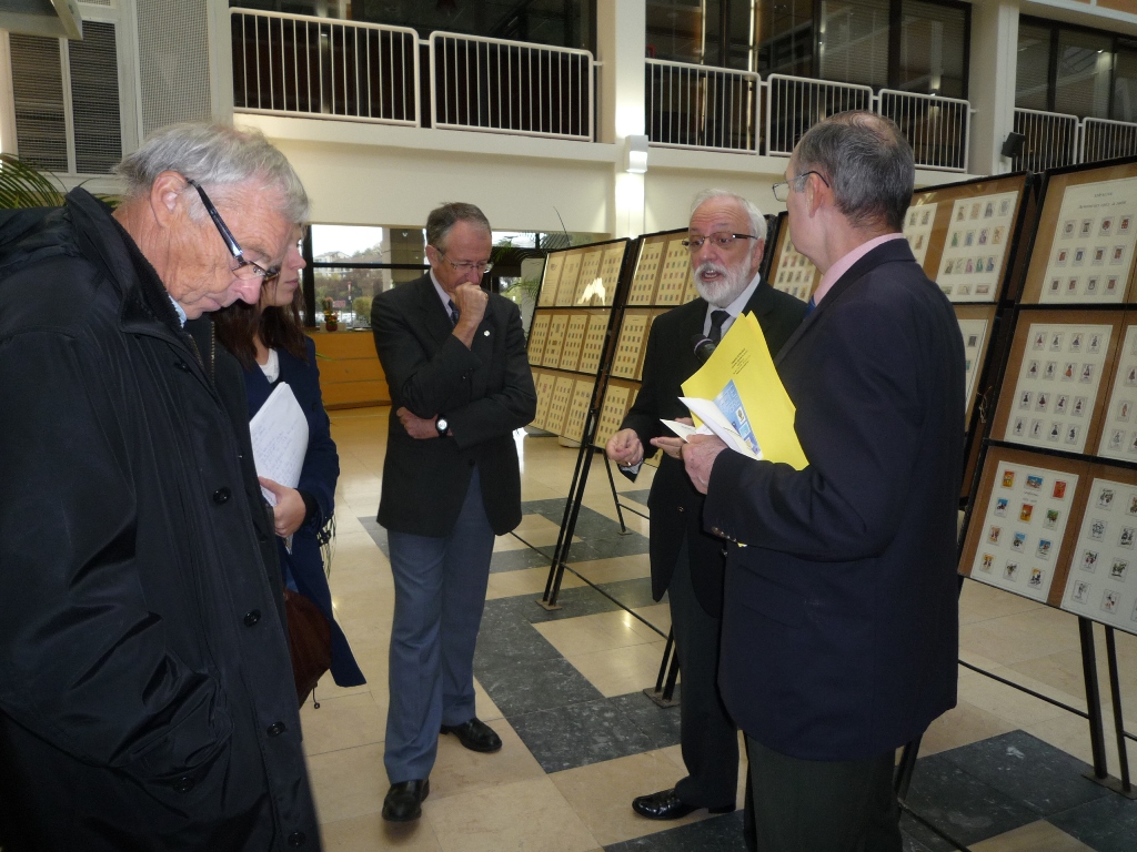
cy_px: 426
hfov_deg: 69.4
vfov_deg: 54.9
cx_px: 568
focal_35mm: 25
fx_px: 821
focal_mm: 4.4
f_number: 2.8
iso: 100
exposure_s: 1/30
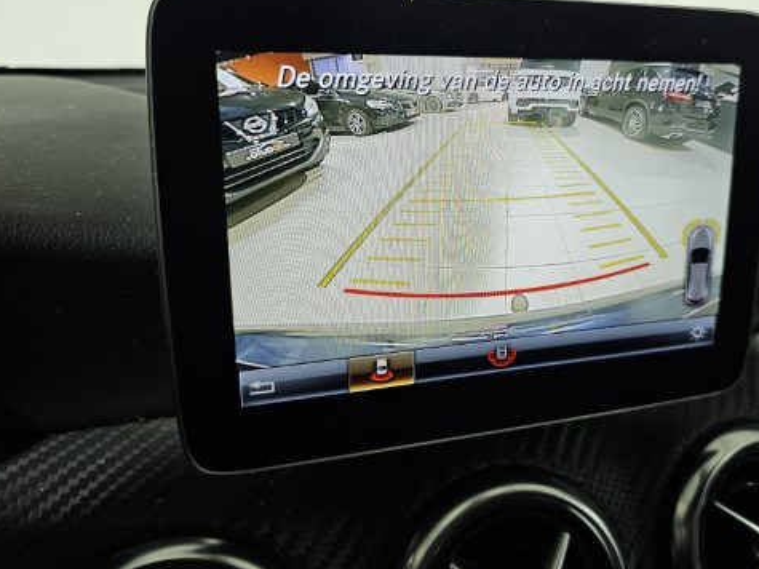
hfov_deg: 57.8
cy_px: 262
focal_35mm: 31
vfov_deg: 45.4
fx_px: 680
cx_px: 465
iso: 160
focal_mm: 6.3
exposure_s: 1/50
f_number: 1.7
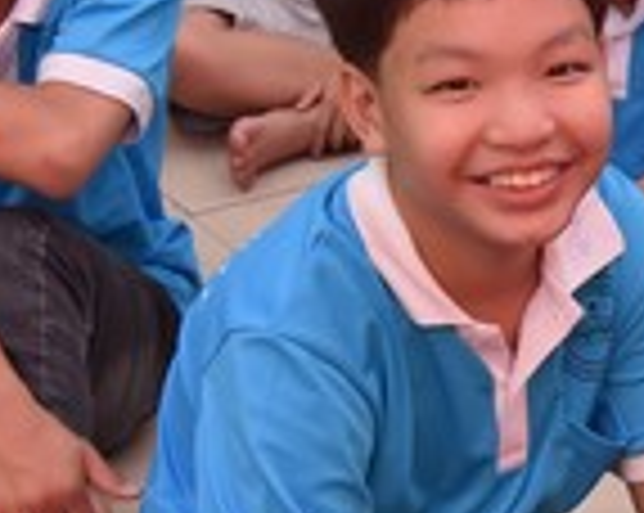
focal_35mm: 128
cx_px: 649
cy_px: 184
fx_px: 2436
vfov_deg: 12.0
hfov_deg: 14.8
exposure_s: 1/125
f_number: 4.5
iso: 1600
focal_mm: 30
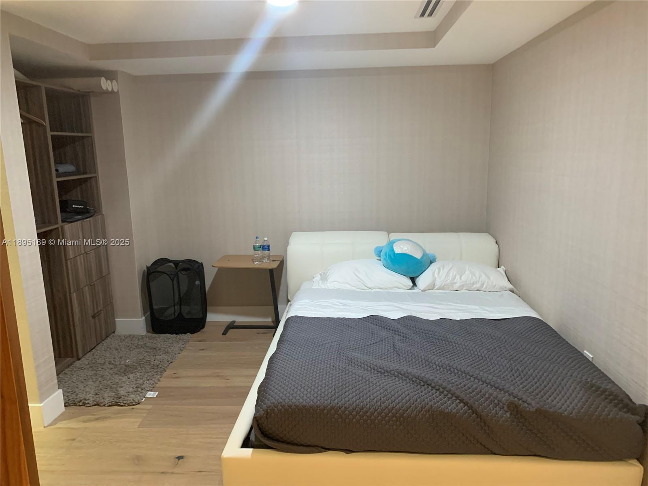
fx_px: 487
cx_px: 324
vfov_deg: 53.1
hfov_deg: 67.3
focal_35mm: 26
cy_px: 243
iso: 320
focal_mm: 4.25
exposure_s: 1/60
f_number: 1.8
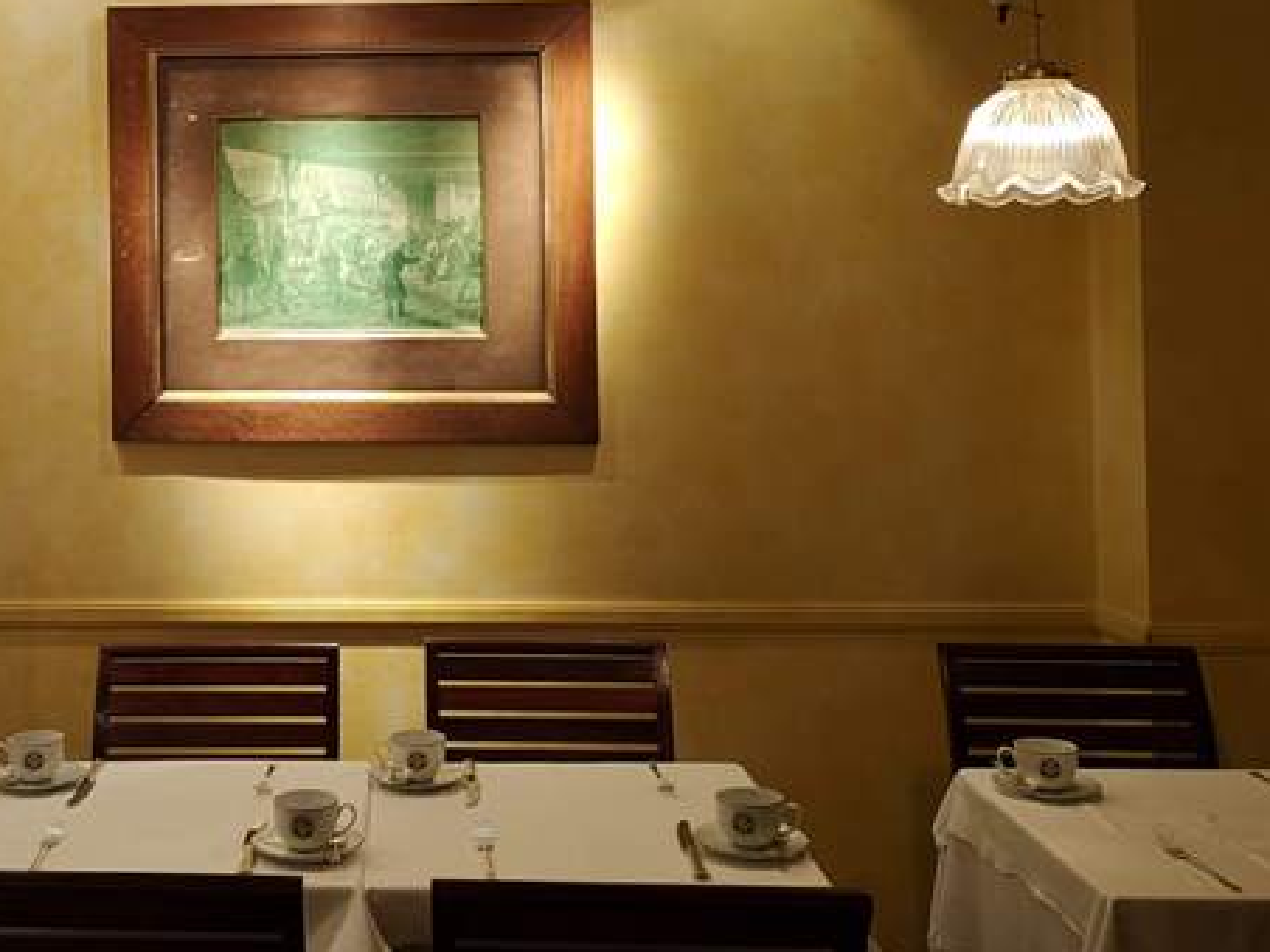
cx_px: 320
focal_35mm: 43
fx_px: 1578
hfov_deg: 42.5
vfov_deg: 33.1
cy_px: 278
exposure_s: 1/50
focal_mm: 3.95
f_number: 1.8
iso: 64
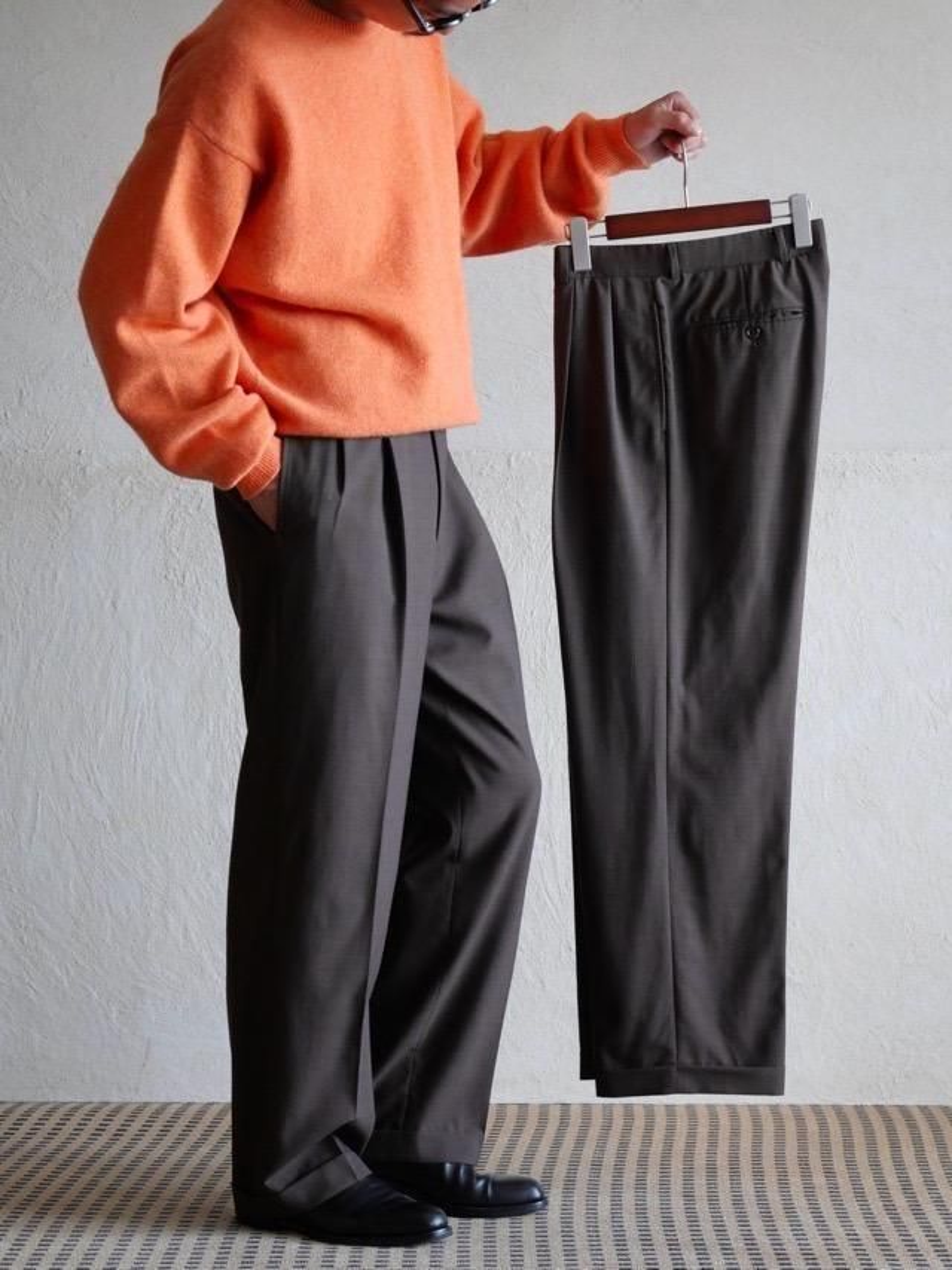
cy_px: 635
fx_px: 3082
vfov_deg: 23.3
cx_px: 476
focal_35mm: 84
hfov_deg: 17.6
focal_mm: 42
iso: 1600
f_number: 3.9
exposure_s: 1/100
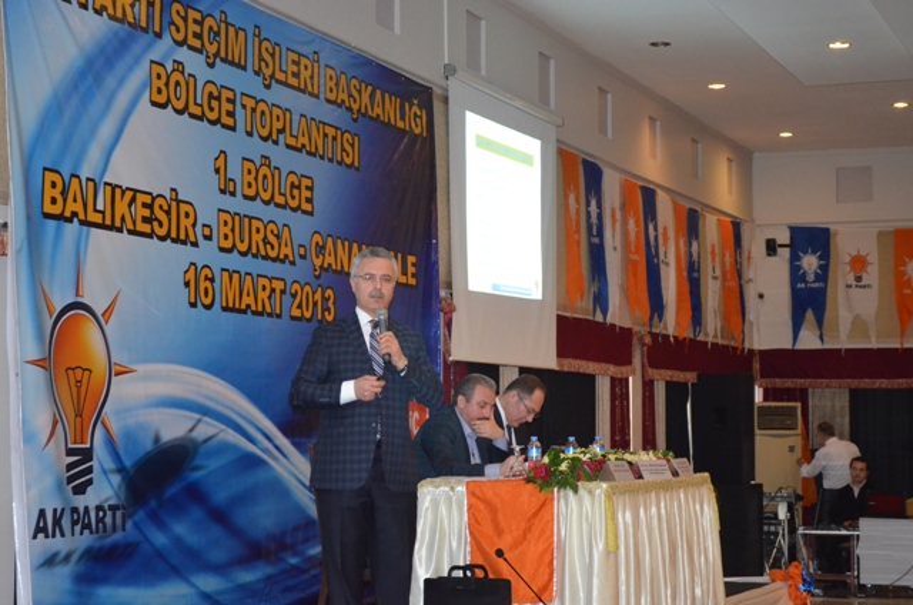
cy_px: 302
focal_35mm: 78
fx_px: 1974
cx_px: 456
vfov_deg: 17.4
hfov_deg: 26.0
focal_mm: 52
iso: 3200
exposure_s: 1/60
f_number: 5.6
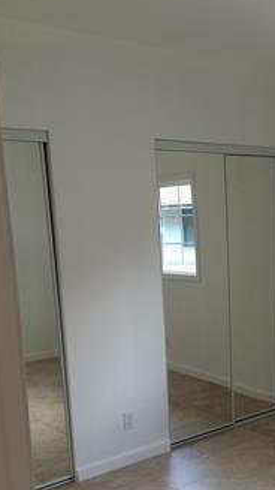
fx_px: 622
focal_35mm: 48
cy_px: 337
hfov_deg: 24.3
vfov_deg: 42.2
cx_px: 239
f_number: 2.2
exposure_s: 1/30
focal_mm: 4.12
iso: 40
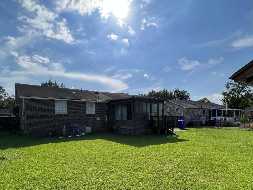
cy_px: 128
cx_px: 127
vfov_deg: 61.8
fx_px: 154
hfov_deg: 79.0
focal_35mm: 21
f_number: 1.8
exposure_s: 1/3311
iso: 40
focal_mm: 1.57
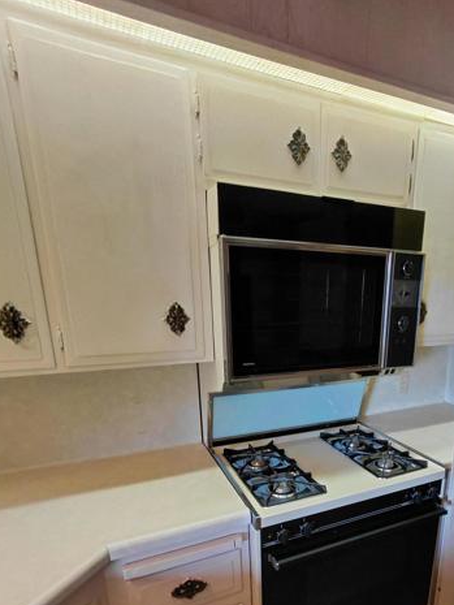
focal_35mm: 22
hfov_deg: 59.8
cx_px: 299
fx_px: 385
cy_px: 415
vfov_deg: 73.5
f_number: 2.2
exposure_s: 1/40
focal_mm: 1.64
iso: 250
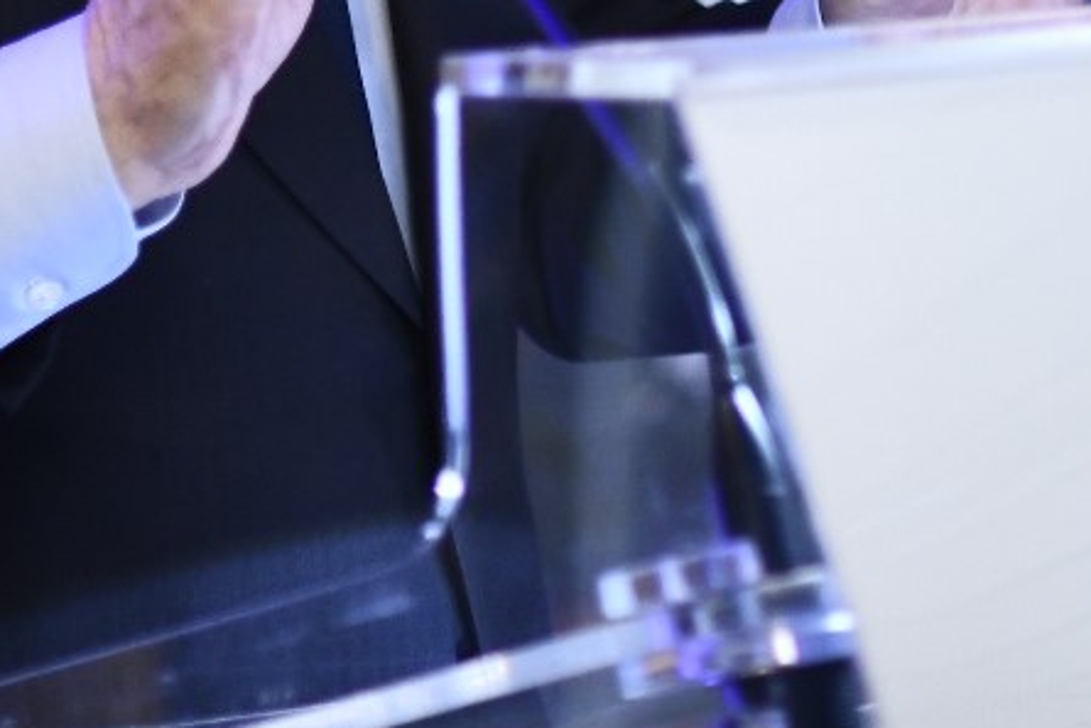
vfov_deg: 3.0
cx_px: 1272
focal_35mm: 453
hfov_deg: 4.5
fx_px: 13732
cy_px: -765
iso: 2000
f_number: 2.2
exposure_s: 1/500
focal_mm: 105
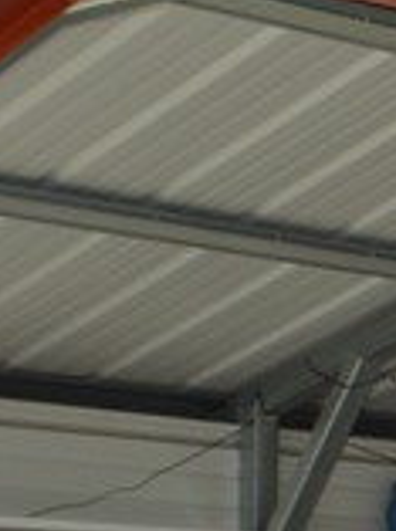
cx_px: 1049
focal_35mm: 200
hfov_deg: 6.9
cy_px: 890
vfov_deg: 9.5
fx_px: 3063
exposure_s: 1/200
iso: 100
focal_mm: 20
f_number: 10
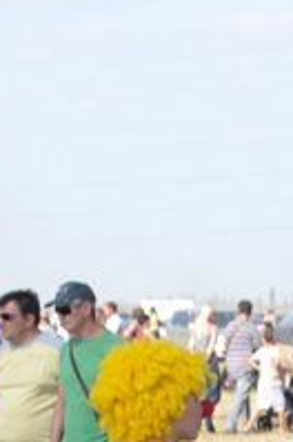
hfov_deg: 2.8
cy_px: 589
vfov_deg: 4.1
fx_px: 6101
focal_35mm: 498
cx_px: 262
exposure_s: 1/100
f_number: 8
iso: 200
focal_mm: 86
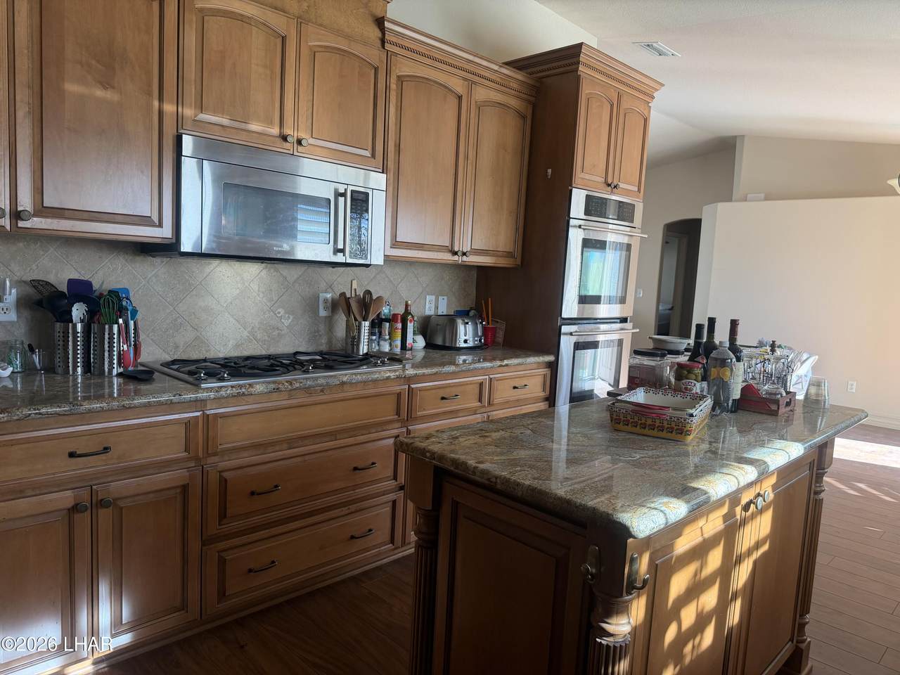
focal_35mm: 24
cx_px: 450
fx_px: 624
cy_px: 338
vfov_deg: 56.8
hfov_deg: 71.6
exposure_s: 1/121
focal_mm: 6.76
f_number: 1.78
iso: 160
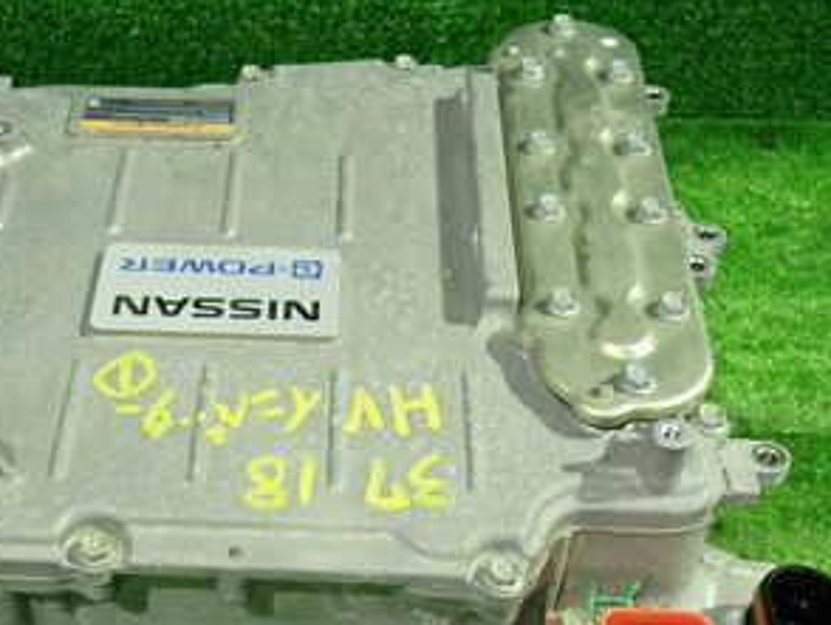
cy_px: 498
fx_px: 1225
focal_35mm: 51
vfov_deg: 28.0
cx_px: 285
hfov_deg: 37.1
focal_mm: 4.5
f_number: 2
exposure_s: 1/30
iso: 500
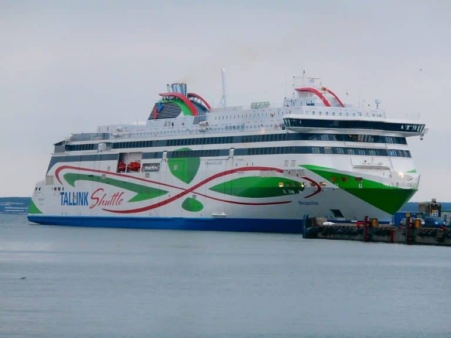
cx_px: 226
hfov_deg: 9.9
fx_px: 2606
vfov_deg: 7.4
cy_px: 169
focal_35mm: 200
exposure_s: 1/60
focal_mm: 35.34
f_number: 5.8
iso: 200
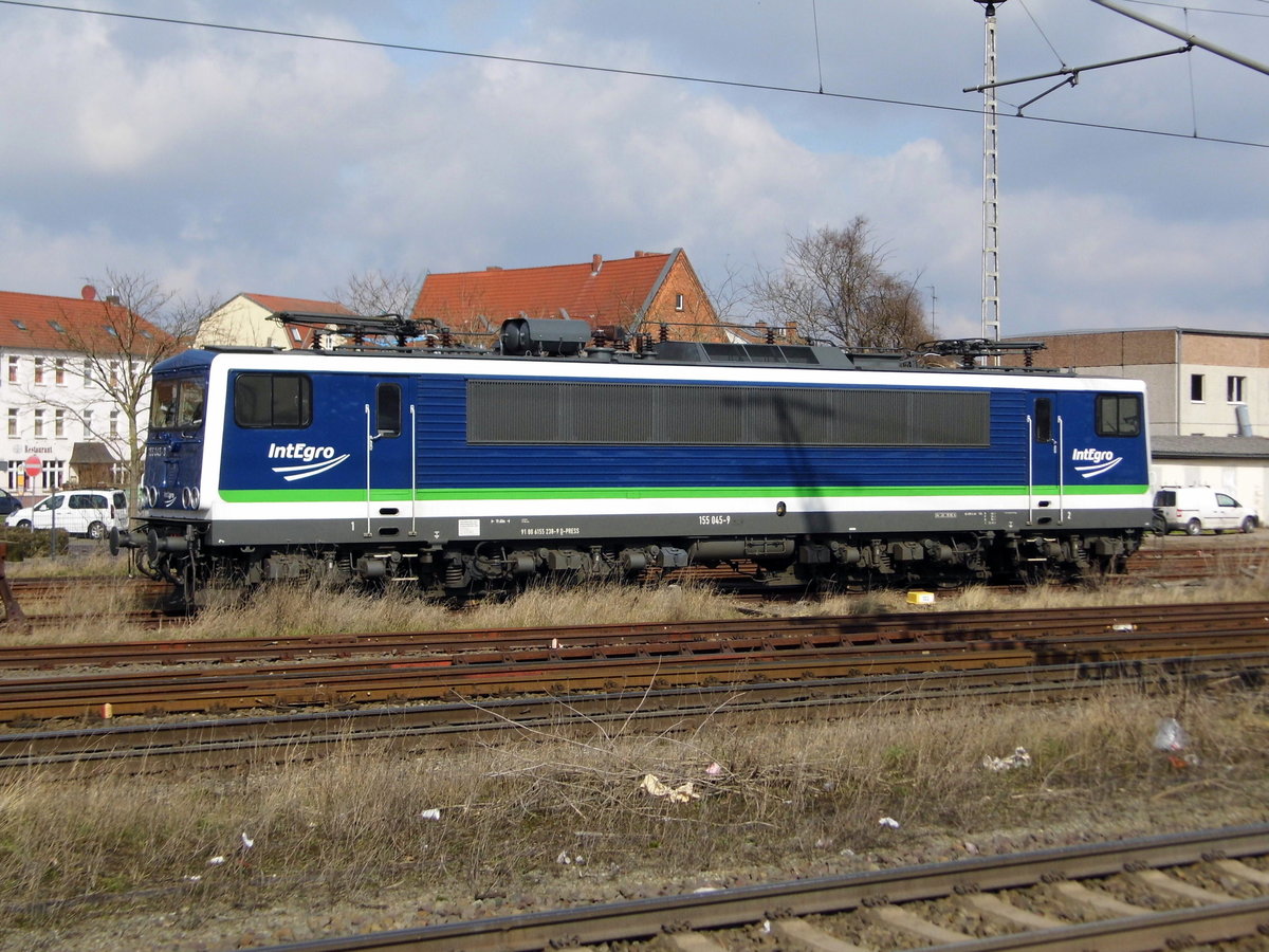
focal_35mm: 58
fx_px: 2126
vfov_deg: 25.2
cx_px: 634
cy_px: 476
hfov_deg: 33.2
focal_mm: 10.4
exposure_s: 1/181
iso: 100
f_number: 11.1
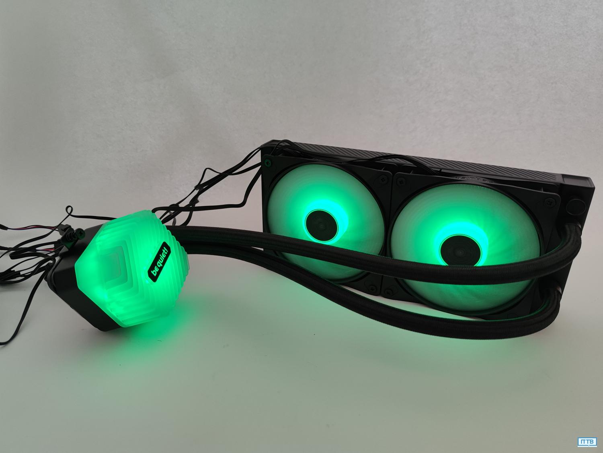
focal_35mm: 25
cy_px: 226
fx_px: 435
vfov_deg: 54.9
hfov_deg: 69.4
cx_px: 302
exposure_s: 1/93
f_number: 1.85
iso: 194
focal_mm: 6.78
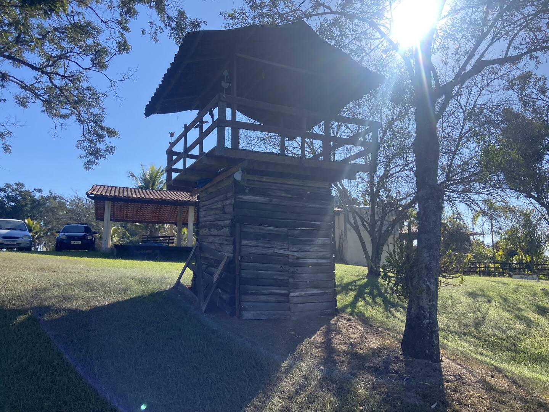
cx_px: 274
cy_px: 206
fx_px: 412
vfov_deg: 53.1
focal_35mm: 26
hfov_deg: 67.3
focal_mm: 4.25
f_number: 1.8
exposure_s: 1/1727
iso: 32
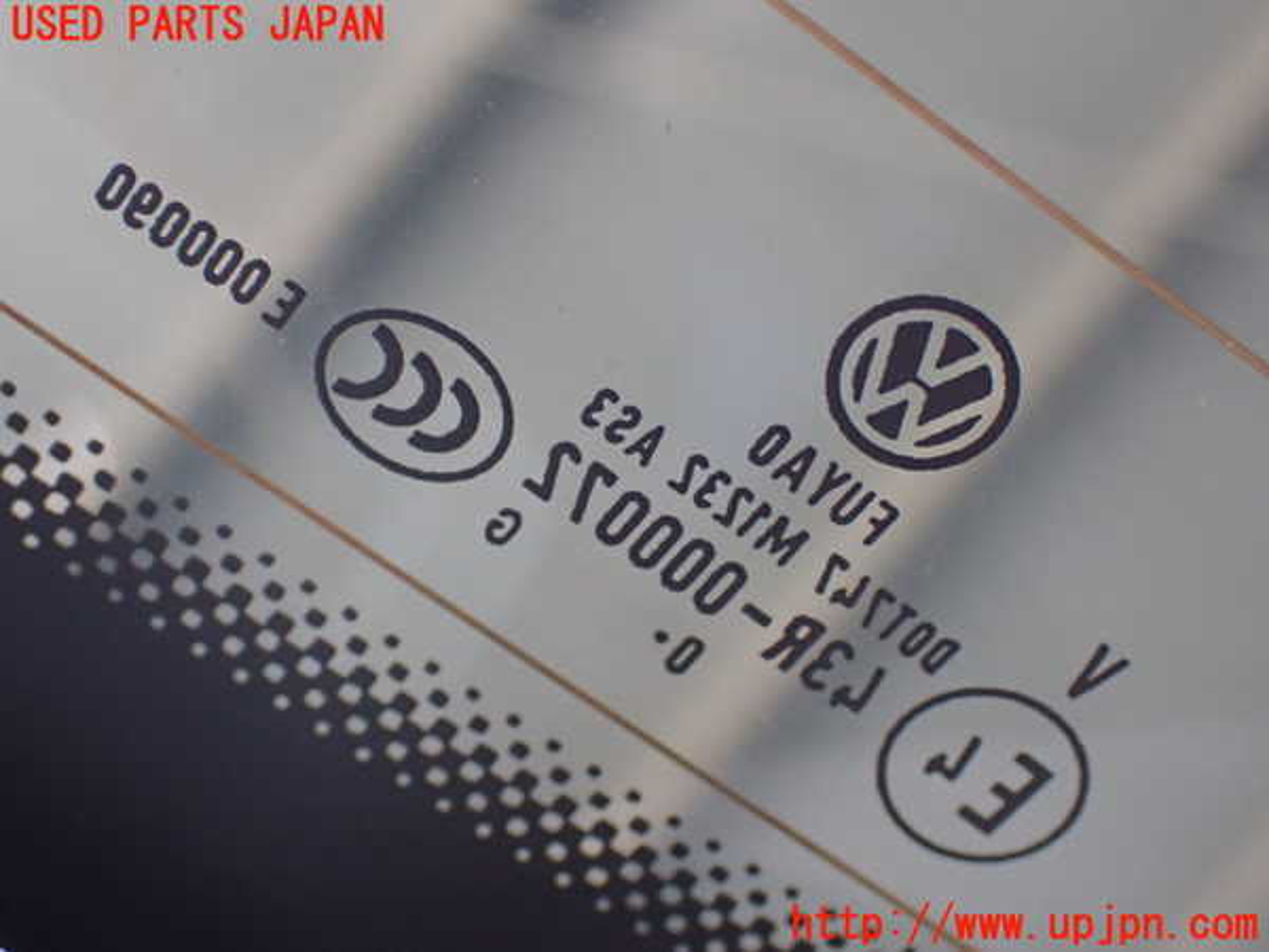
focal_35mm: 58
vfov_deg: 25.2
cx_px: 634
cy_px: 476
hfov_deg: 33.2
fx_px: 2126
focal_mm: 10.35
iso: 800
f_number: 3.5
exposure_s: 1/125
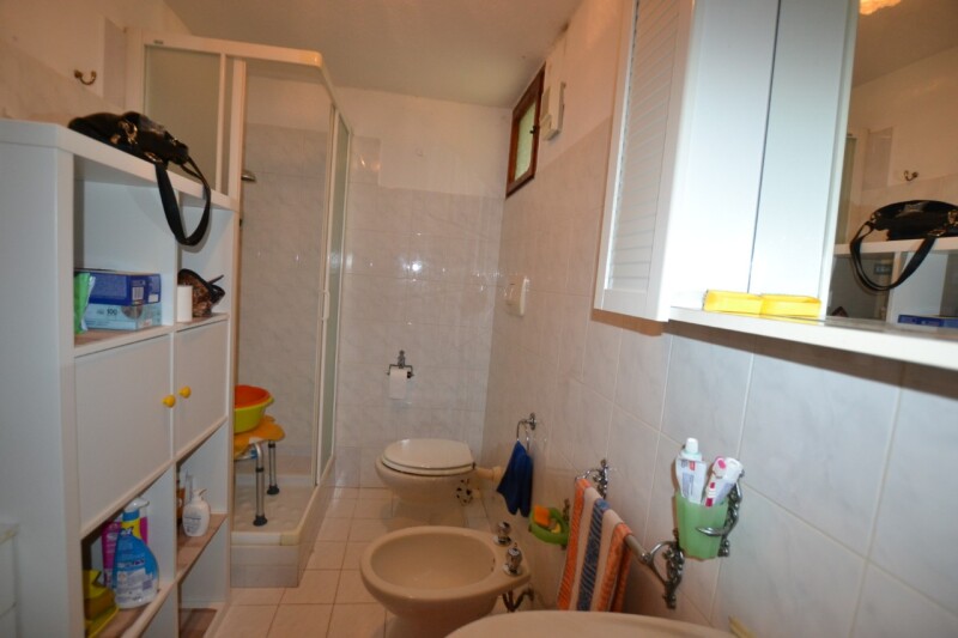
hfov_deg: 100.4
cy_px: 319
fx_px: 399
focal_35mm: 15
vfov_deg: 77.3
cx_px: 479
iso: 1000
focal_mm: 10
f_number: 3.5
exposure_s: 1/60
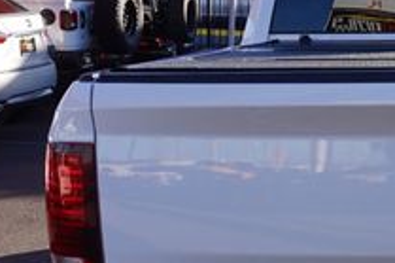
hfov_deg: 20.9
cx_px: 457
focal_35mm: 92
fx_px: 1009
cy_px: 212
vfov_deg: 14.7
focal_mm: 20
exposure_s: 1/80
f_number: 9
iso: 100
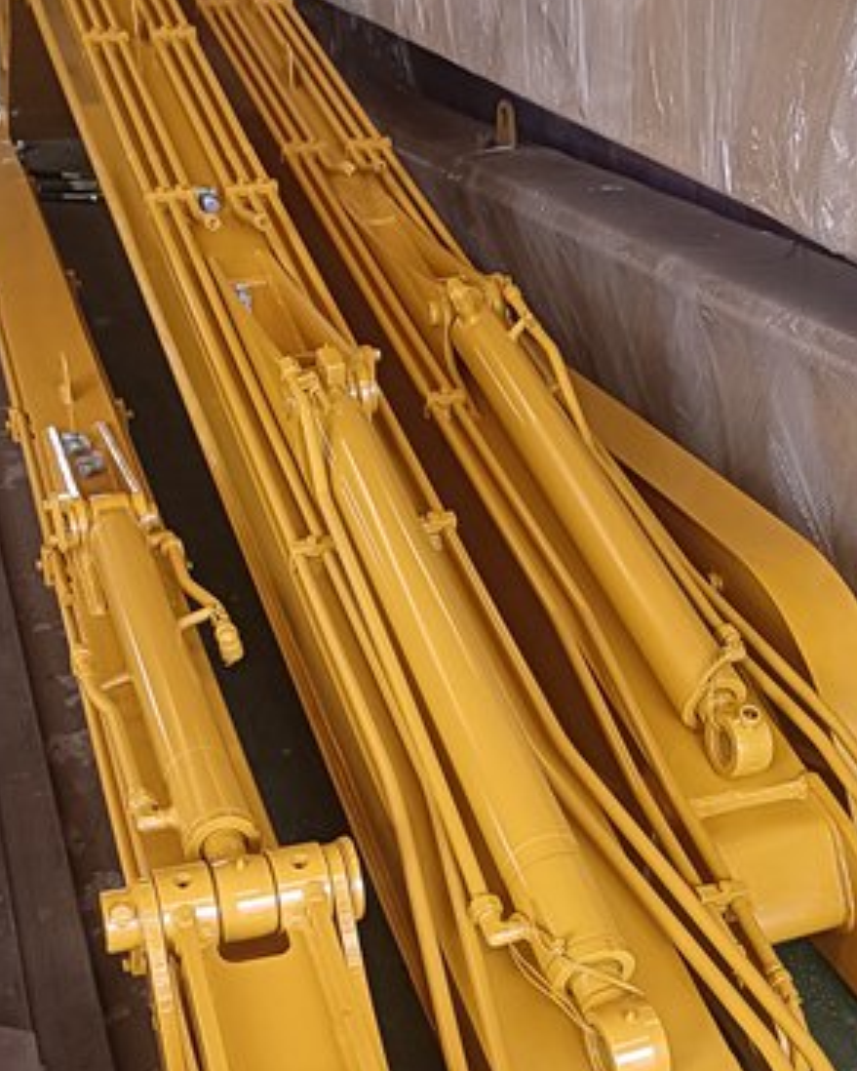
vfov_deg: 38.4
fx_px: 1521
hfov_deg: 31.4
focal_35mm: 48
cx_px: 515
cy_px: 695
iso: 905
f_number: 1.9
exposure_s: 1/33.3
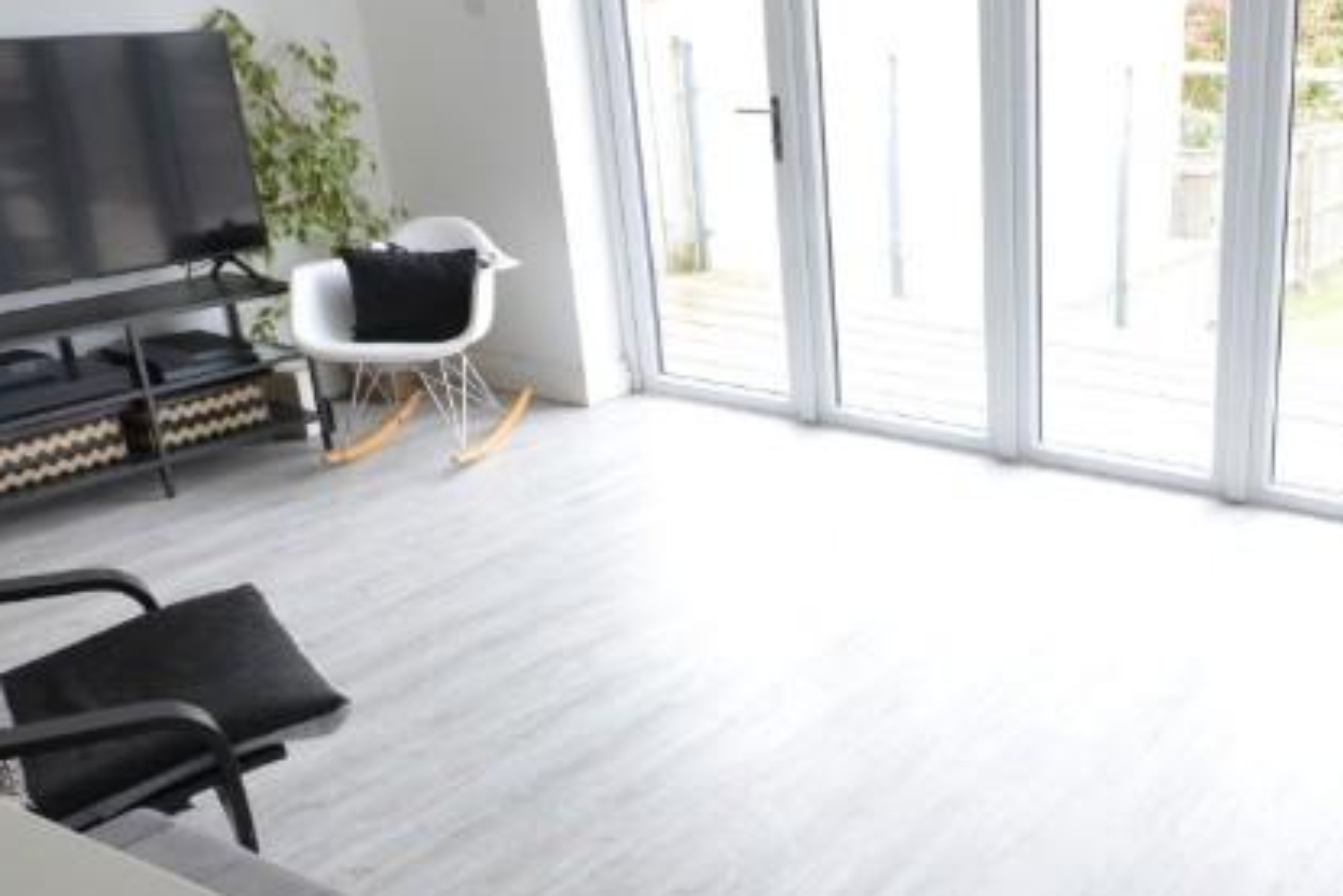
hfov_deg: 47.6
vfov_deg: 35.9
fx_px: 1381
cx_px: 1159
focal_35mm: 37
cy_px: 519
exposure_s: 1/40
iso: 400
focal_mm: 10
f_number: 8
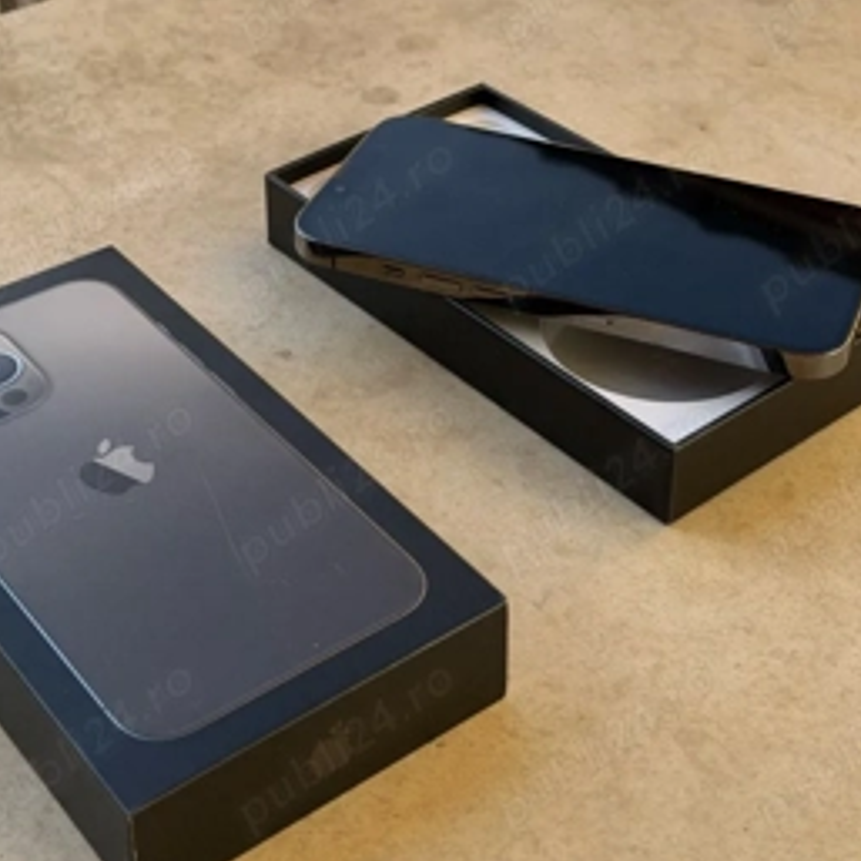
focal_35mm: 66
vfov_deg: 25.9
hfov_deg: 26.1
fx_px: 1857
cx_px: 412
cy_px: 265
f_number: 1.78
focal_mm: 6.76
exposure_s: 1/951
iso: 64
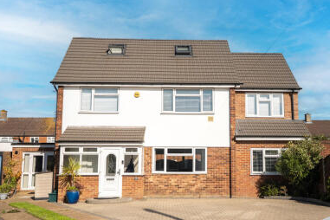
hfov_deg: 48.4
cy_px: 122
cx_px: 183
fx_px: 367
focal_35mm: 40
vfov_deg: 33.4
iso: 400
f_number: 8
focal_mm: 32
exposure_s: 1/8000
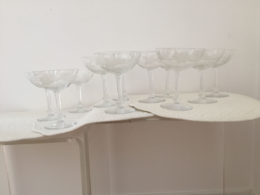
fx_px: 218
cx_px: 130
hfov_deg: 61.7
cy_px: 98
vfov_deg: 48.2
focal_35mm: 29
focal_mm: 4.15
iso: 160
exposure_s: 1/33
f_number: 2.2
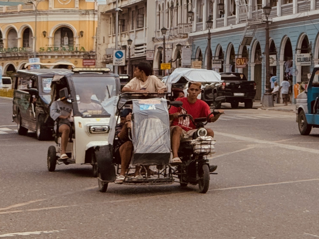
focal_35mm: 130
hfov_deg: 14.5
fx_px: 1198
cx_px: 416
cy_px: -25
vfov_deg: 11.2
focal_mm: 6.76
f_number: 1.78
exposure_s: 1/2208
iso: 64
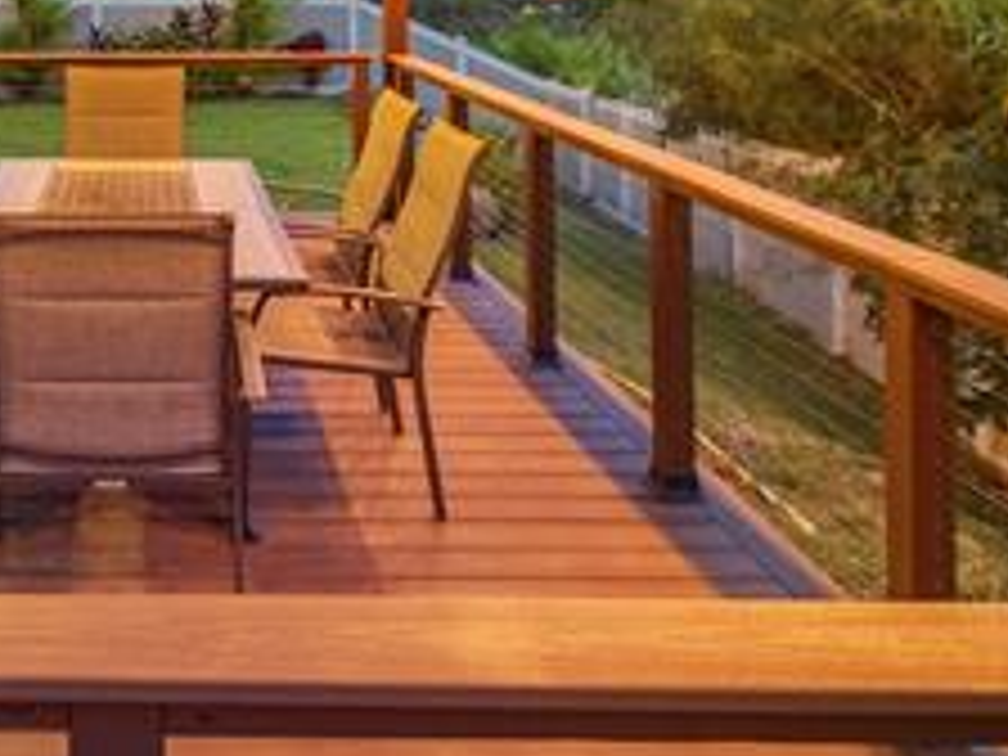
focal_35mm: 40
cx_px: 106
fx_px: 1165
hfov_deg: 42.9
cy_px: -54
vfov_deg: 32.2
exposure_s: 1/60
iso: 1000
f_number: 4
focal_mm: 7
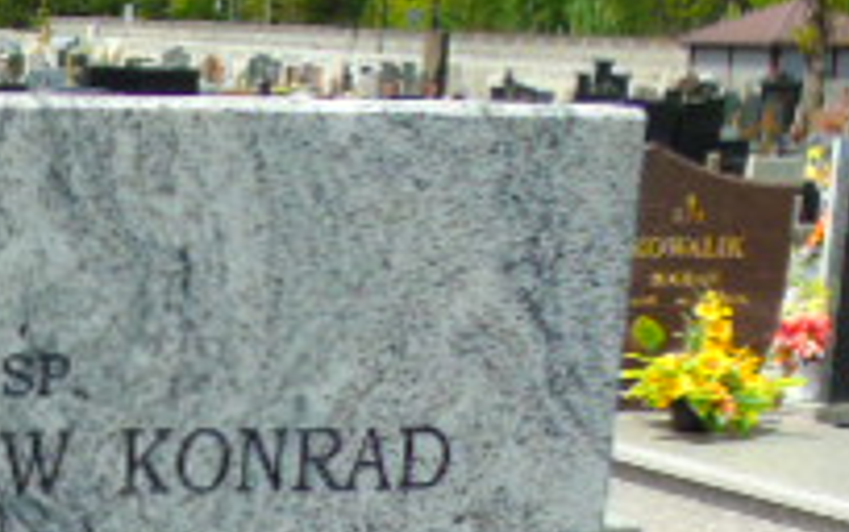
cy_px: 885
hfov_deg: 15.1
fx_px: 3081
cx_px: -216
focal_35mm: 133
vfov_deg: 9.5
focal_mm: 7.1
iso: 80
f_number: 3.9
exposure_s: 1/640
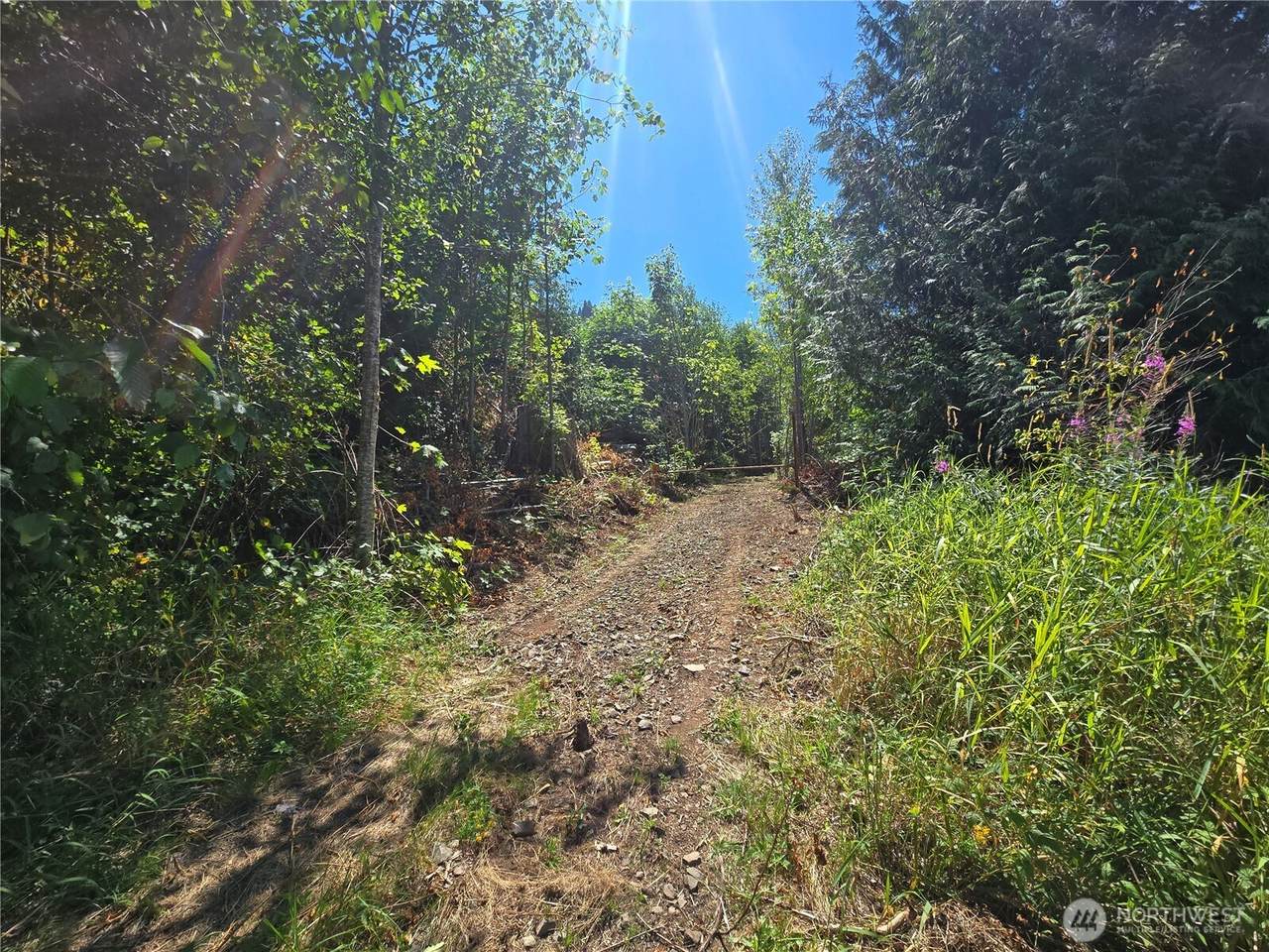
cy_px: 476
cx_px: 634
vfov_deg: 89.9
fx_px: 477
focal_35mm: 13
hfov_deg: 106.2
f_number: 2.2
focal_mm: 2.2
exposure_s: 1/1232
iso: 50
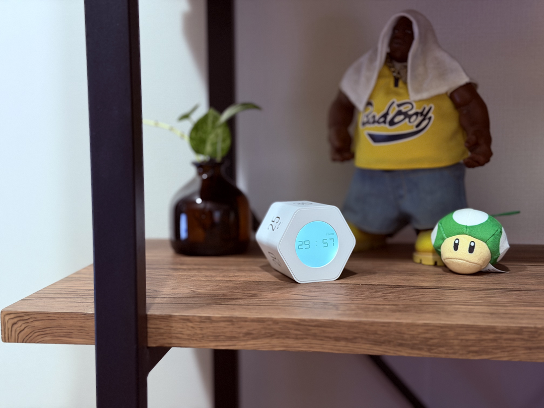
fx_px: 754
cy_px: 204
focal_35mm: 48
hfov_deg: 39.7
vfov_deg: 30.3
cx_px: 272
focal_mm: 6.76
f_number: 1.78
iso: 640
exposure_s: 1/29
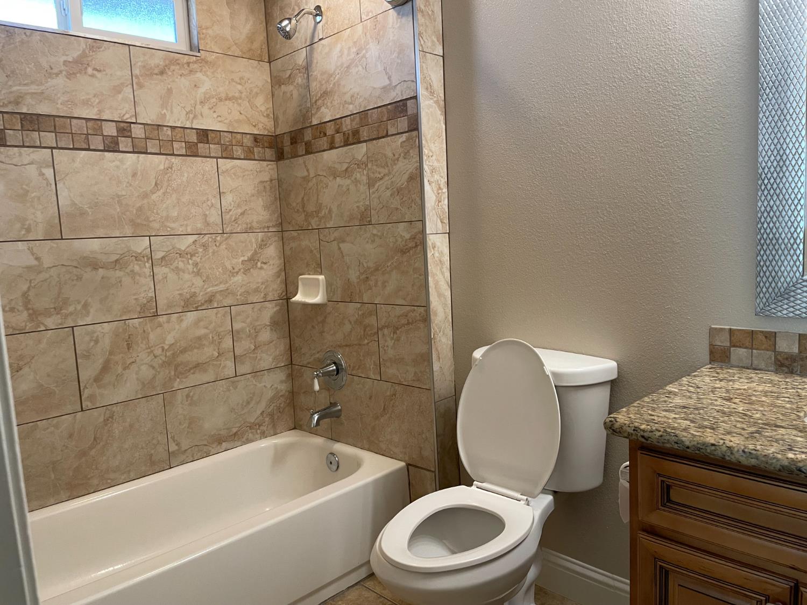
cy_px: 302
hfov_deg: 67.3
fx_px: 606
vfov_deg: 53.1
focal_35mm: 26
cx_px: 404
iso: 160
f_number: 1.6
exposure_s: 1/60
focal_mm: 4.2
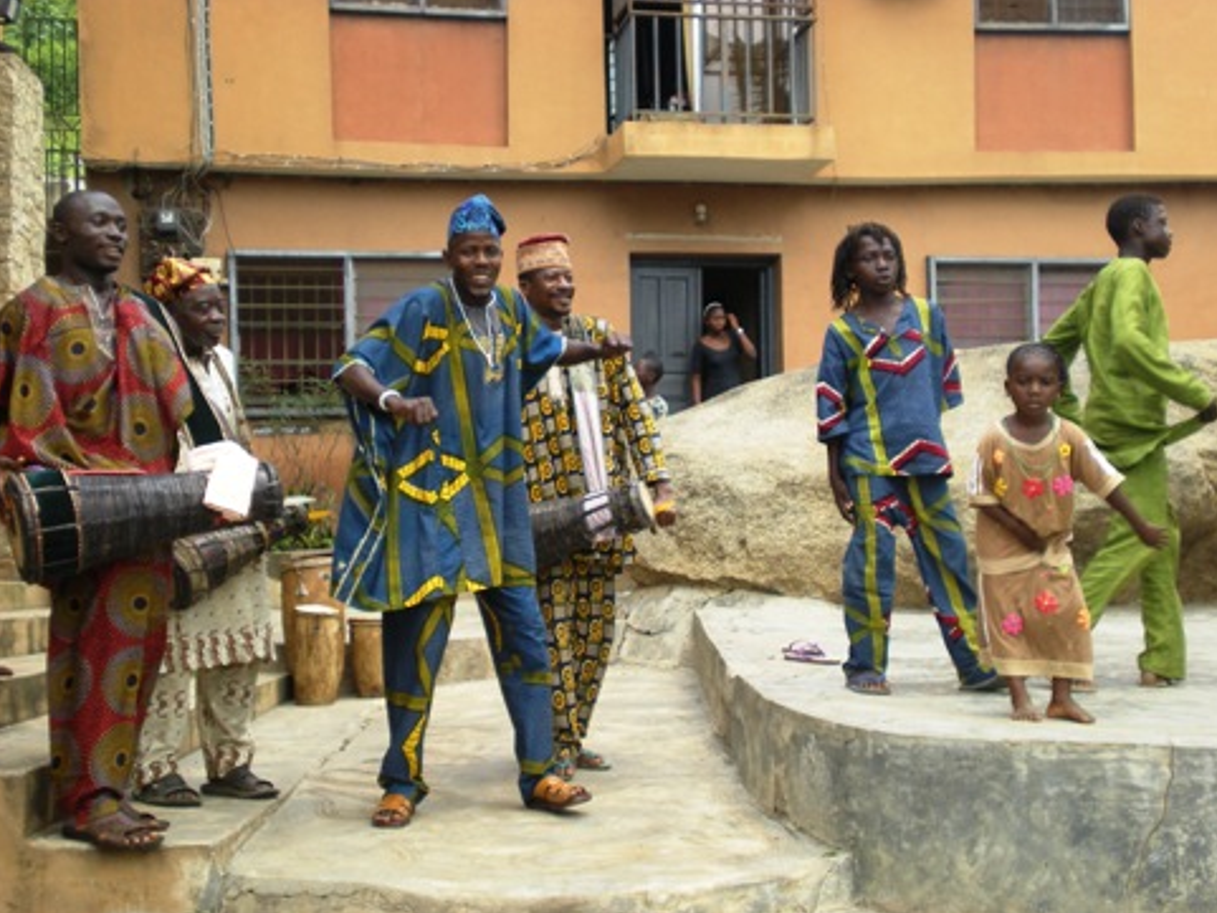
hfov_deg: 33.8
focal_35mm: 57
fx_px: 2004
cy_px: 454
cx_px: 615
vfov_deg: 25.7
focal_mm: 9.3
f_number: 3.9
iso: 64
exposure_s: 1/140
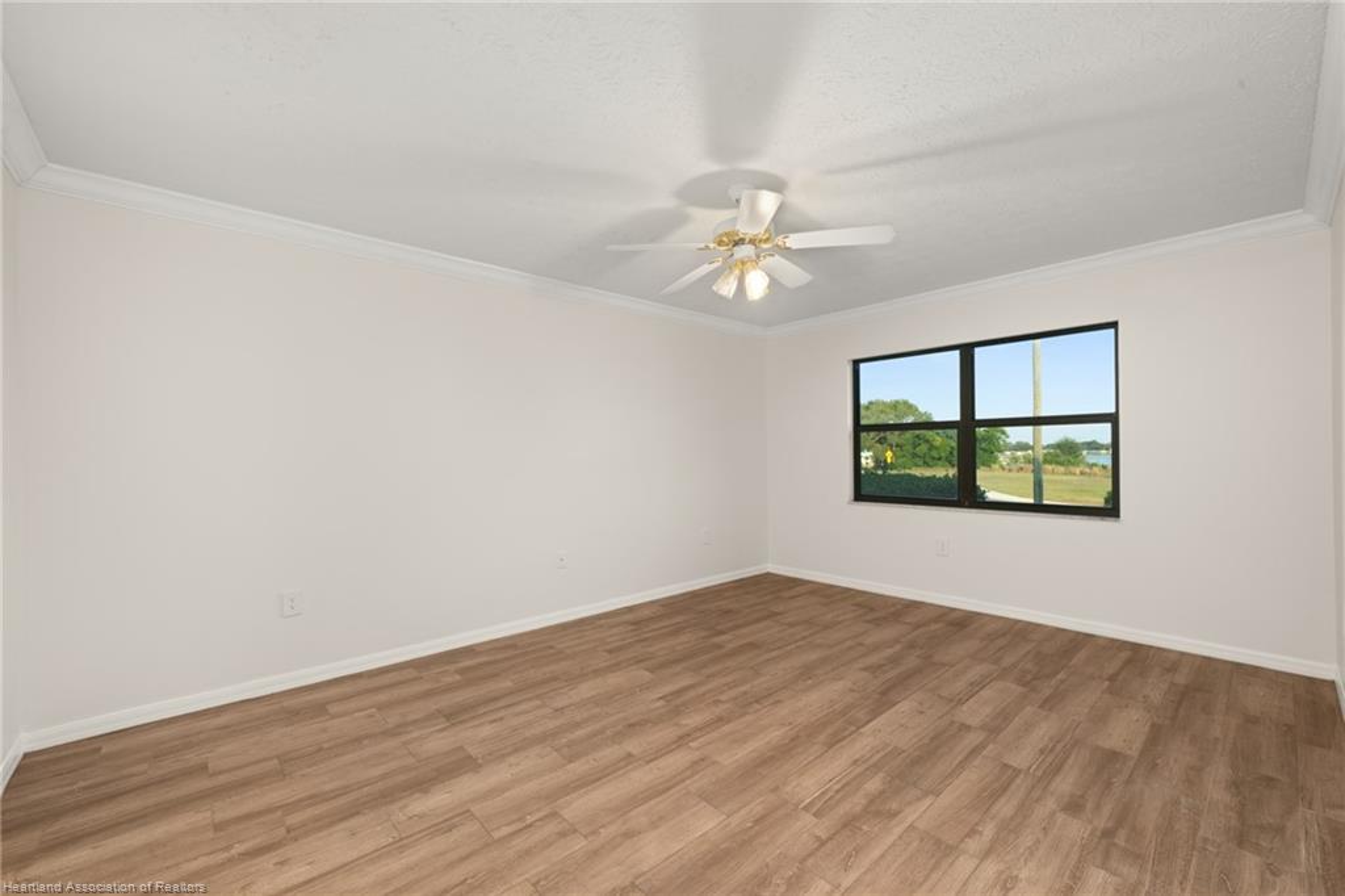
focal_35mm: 14
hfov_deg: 104.3
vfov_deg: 81.2
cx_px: 672
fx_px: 523
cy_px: 448
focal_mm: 14
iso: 400
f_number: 11
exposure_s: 1/2.5
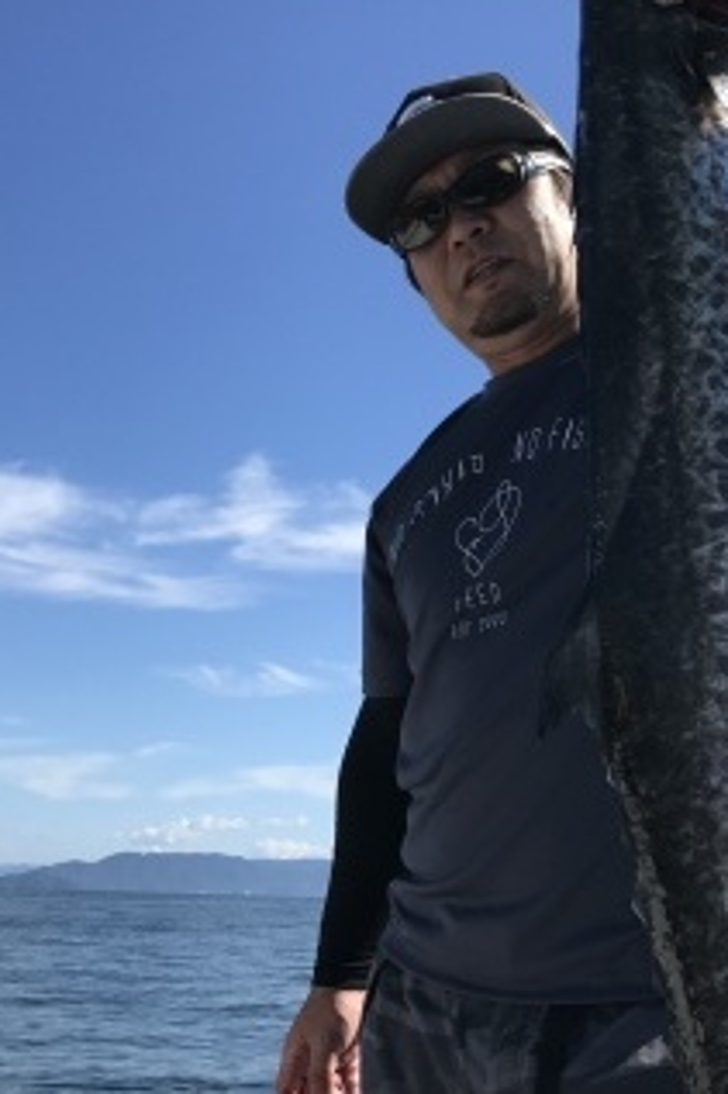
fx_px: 1366
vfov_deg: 43.6
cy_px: 576
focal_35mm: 45
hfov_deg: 29.7
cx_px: 443
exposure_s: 1/2457
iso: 20
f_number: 1.8
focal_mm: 3.99
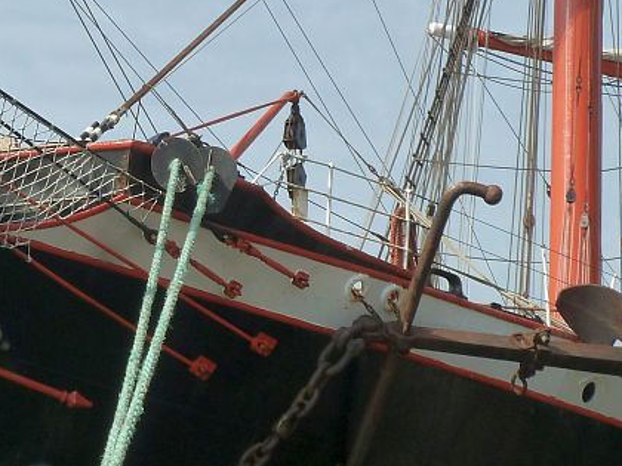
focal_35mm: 134
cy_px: 50
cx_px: 67
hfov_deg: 14.6
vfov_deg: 11.0
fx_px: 2408
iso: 125
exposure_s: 1/400
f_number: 5
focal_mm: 9.1
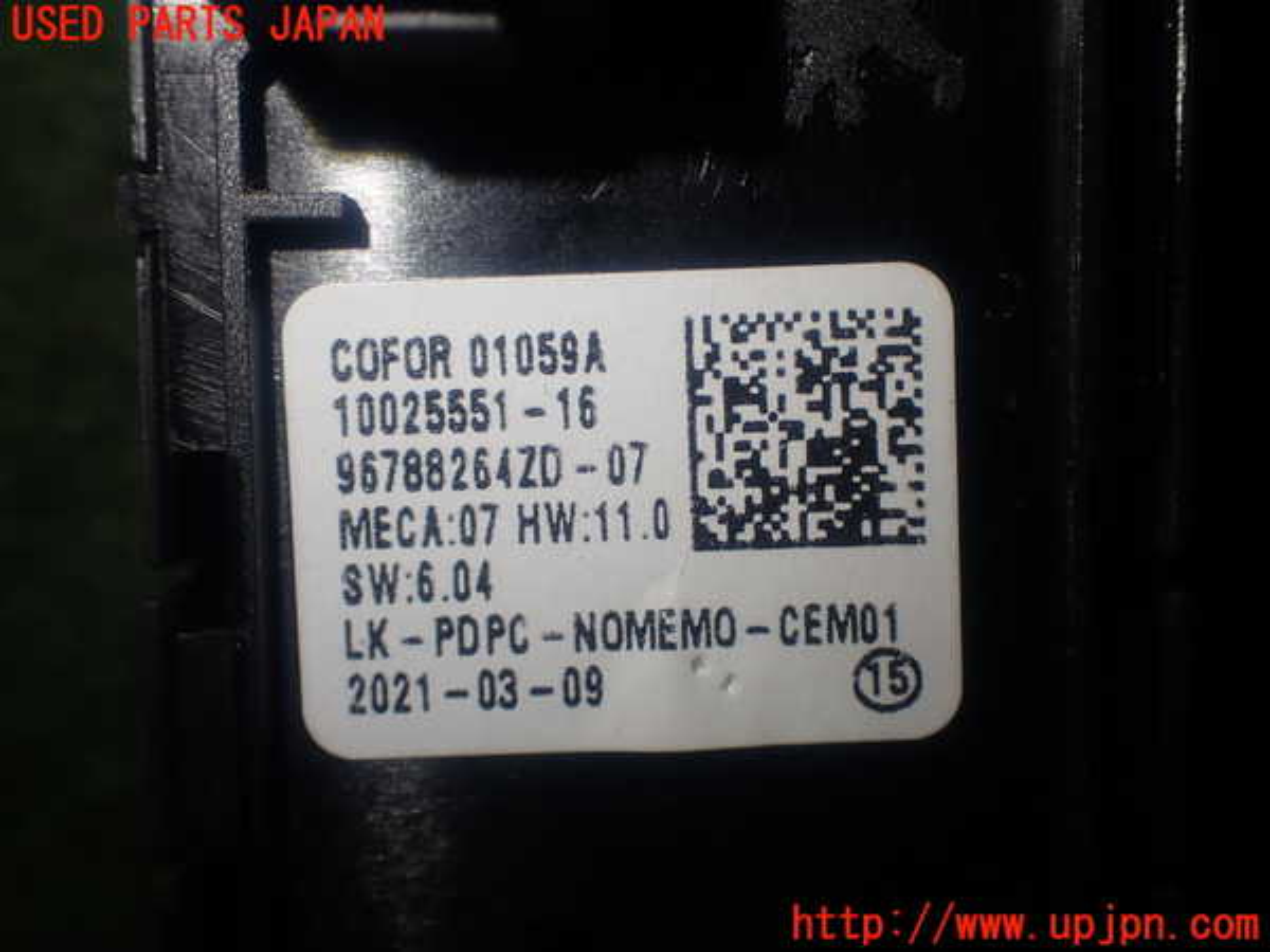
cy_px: 476
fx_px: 1504
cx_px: 635
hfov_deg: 45.8
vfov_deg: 35.1
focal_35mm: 41
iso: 100
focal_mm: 7.31
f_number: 2.8
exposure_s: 1/100
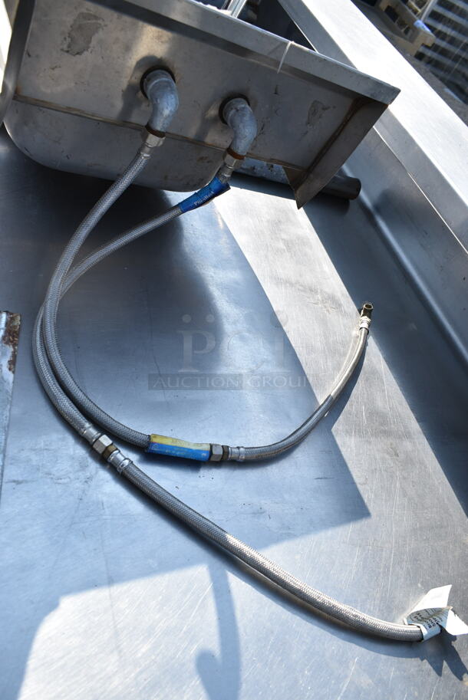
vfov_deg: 57.2
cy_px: 350
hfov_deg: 40.0
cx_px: 234
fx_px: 642
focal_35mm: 33
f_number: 7.1
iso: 100
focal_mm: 22
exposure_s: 1/200
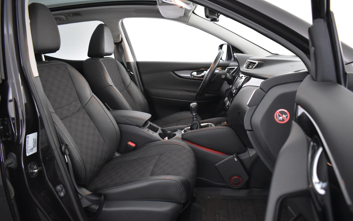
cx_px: 179
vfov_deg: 44.5
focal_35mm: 28
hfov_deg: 66.5
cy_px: 116
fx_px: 269
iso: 3200
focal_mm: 18
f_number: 3.5
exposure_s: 1/30
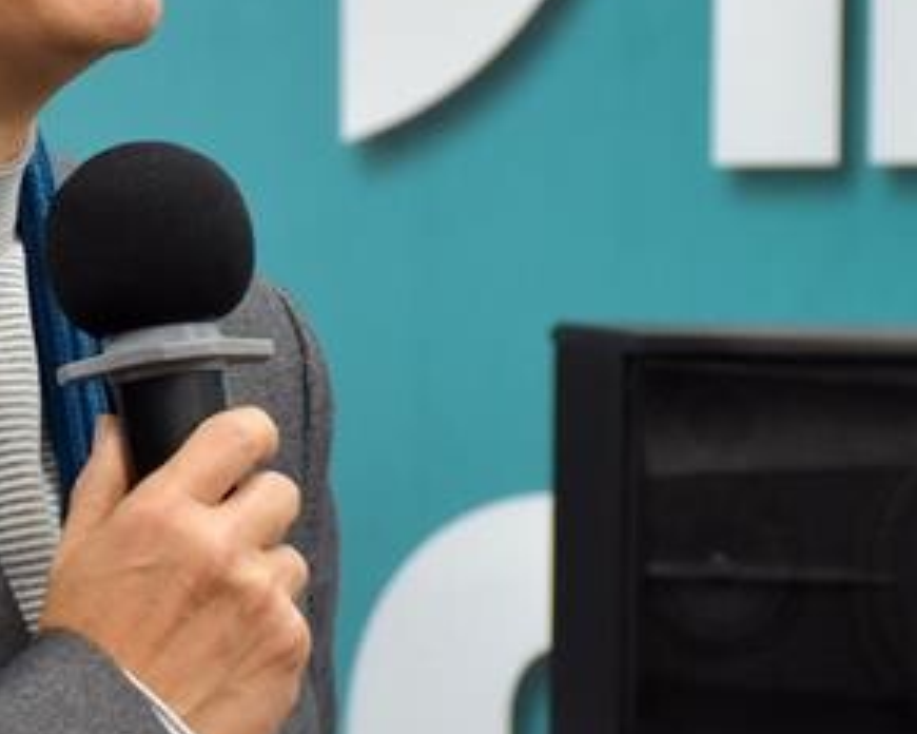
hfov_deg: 5.7
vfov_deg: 4.6
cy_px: 280
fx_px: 9173
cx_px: -164
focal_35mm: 338
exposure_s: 1/160
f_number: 5
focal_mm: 68
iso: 1250
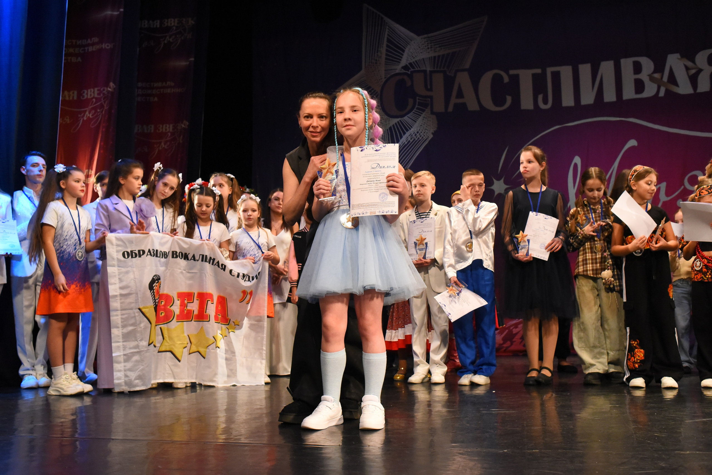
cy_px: 238
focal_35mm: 35
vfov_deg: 37.9
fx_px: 692
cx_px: 356
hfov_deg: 54.4
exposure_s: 1/250
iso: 5000
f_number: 6.3
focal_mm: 35
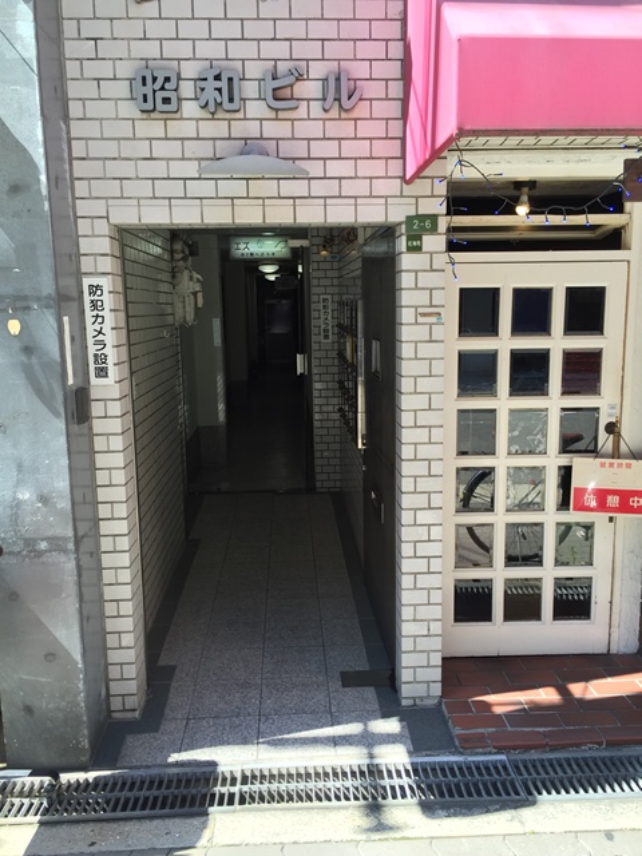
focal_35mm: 29
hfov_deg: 48.2
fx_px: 717
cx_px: 321
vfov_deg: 61.7
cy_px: 428
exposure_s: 1/192
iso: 32
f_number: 2.2
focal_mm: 4.15
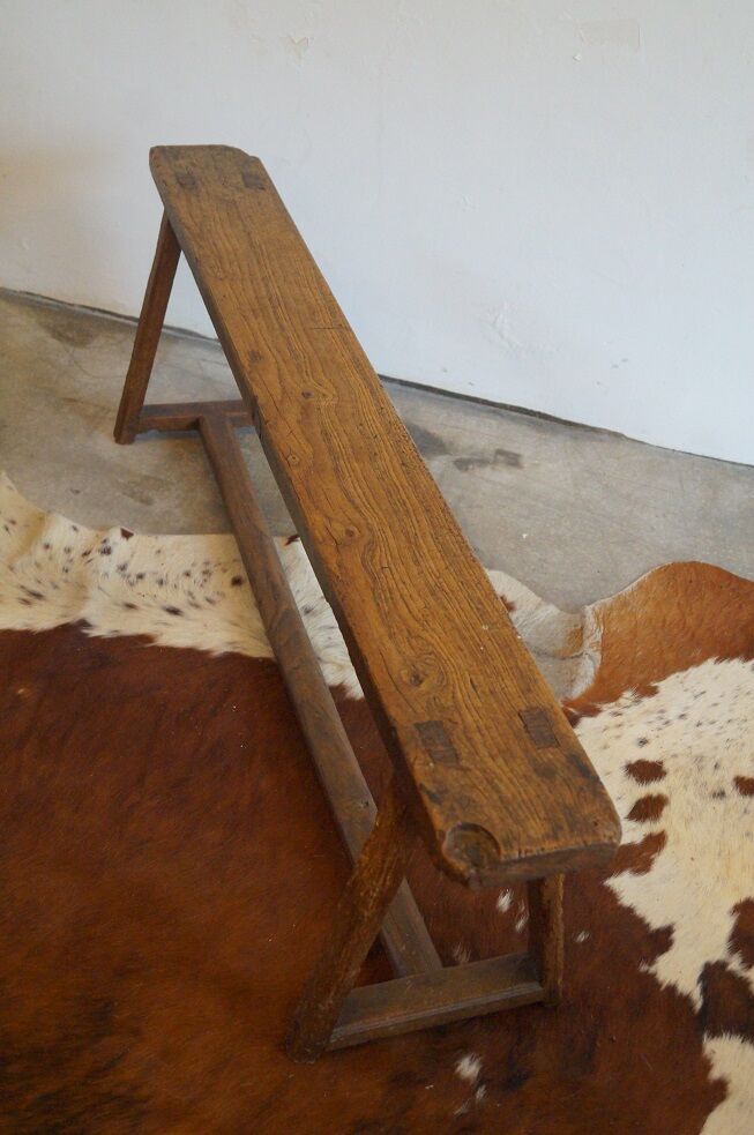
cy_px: 568
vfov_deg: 43.6
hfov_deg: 29.8
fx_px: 1417
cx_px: 377
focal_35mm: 45
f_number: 4.5
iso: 3200
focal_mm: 30
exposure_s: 1/60
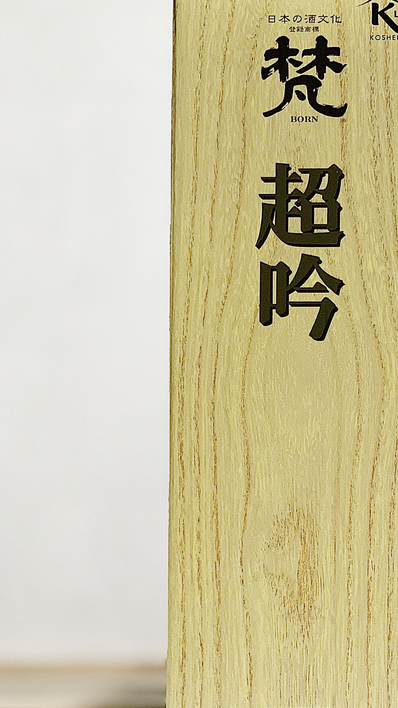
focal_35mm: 93
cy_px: 367
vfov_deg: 22.9
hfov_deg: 12.8
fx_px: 1744
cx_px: 420
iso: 64
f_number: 2.4
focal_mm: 6
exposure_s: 1/50
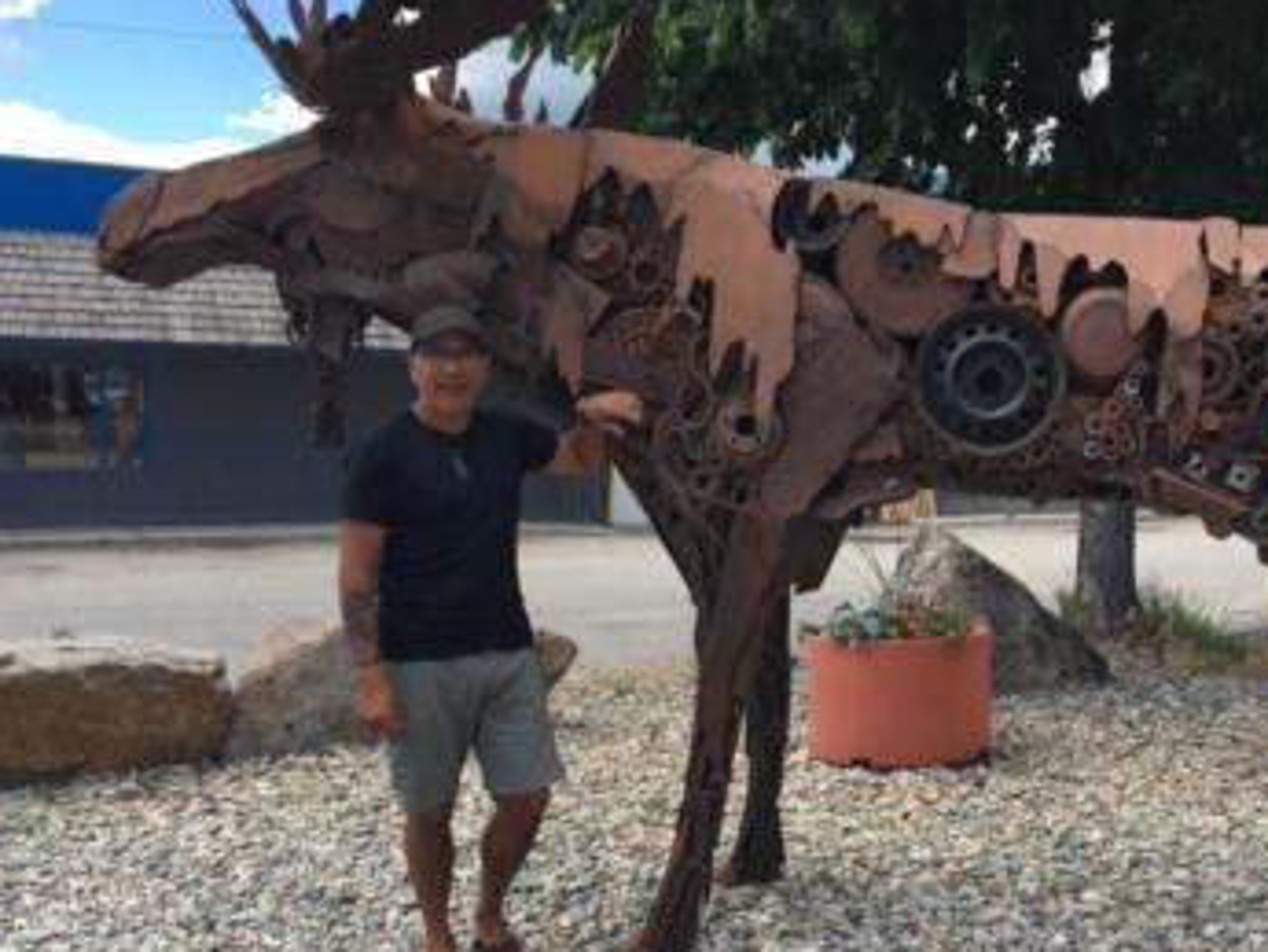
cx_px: 827
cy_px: 561
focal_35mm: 42
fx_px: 1539
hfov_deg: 44.2
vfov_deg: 34.3
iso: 25
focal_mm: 4.15
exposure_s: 1/680
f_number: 2.2
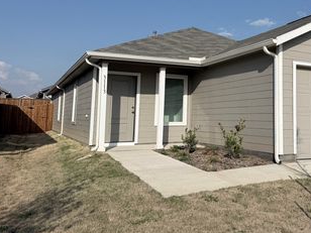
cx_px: 238
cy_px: 76
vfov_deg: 36.4
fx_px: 350
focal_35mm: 39
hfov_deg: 45.9
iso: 80
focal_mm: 6.76
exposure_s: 1/10309
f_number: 1.78
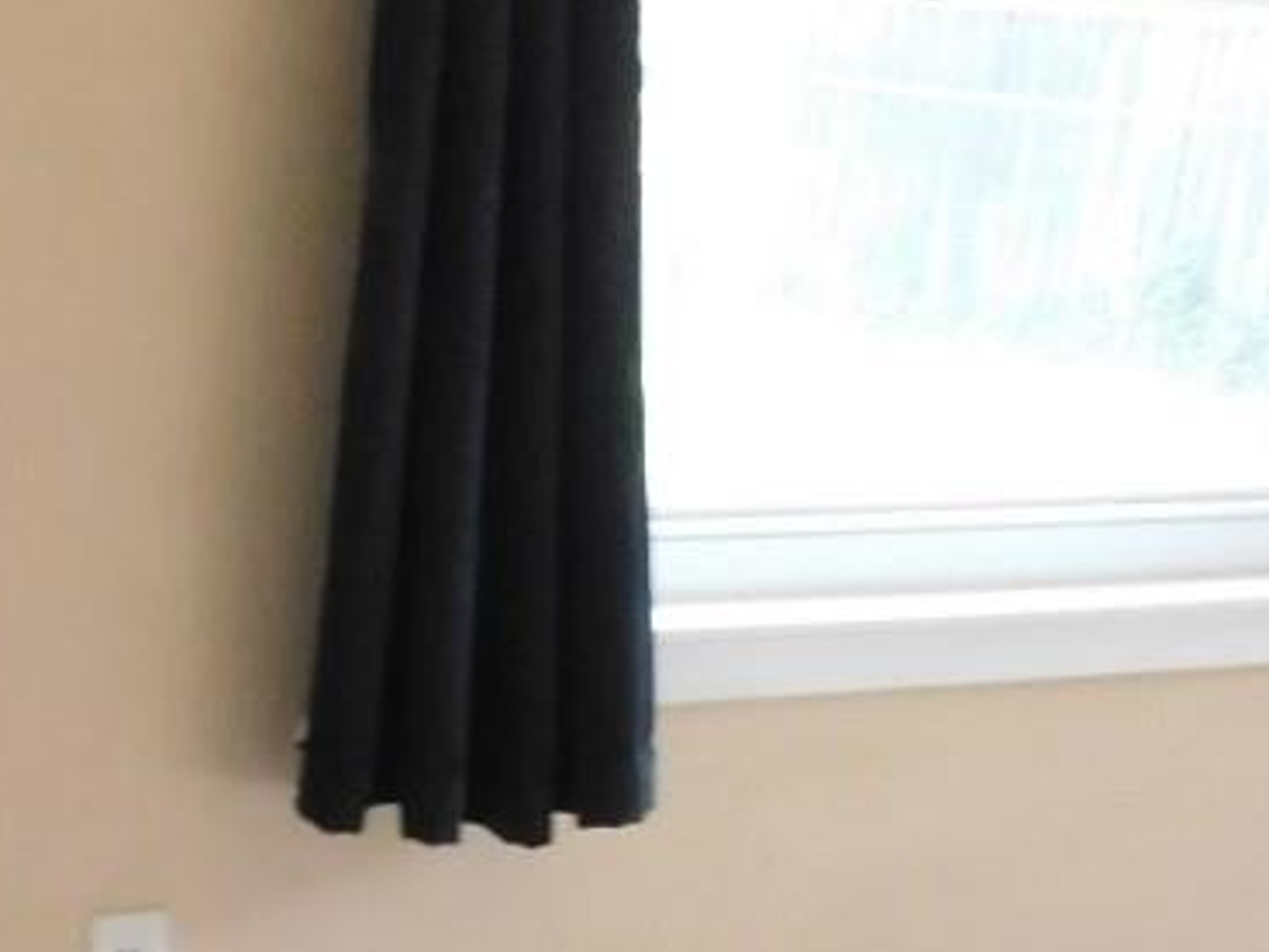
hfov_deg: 19.5
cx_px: 893
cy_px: 341
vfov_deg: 14.8
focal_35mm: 100
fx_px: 3666
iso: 400
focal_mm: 4
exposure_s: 1/25
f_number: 3
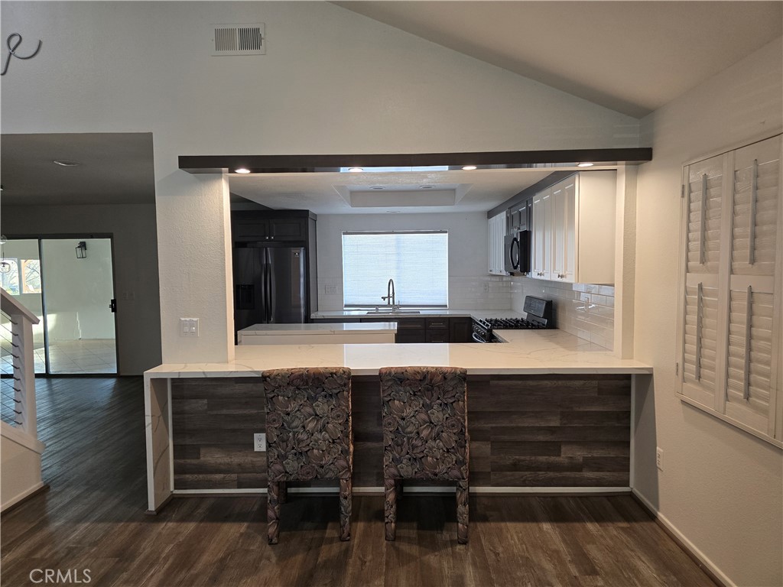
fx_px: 520
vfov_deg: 58.9
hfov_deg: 73.9
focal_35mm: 23
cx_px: 392
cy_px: 294
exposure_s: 1/120
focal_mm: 6.3
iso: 160
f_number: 1.7
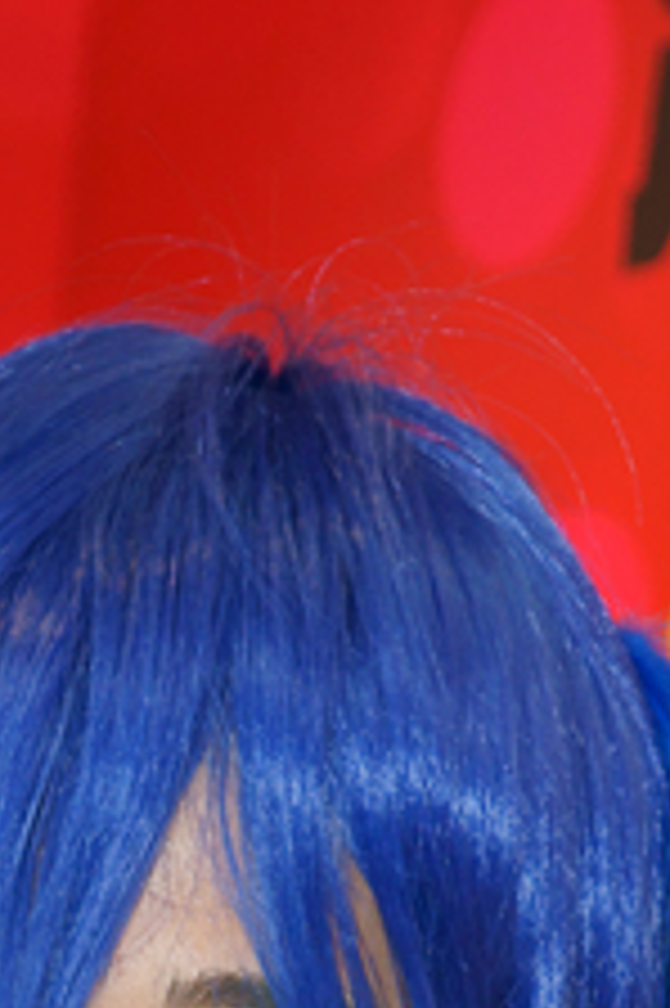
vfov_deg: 5.1
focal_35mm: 401
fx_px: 11211
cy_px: 1796
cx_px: -492
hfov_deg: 3.4
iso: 200
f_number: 4
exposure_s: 1/60
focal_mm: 60
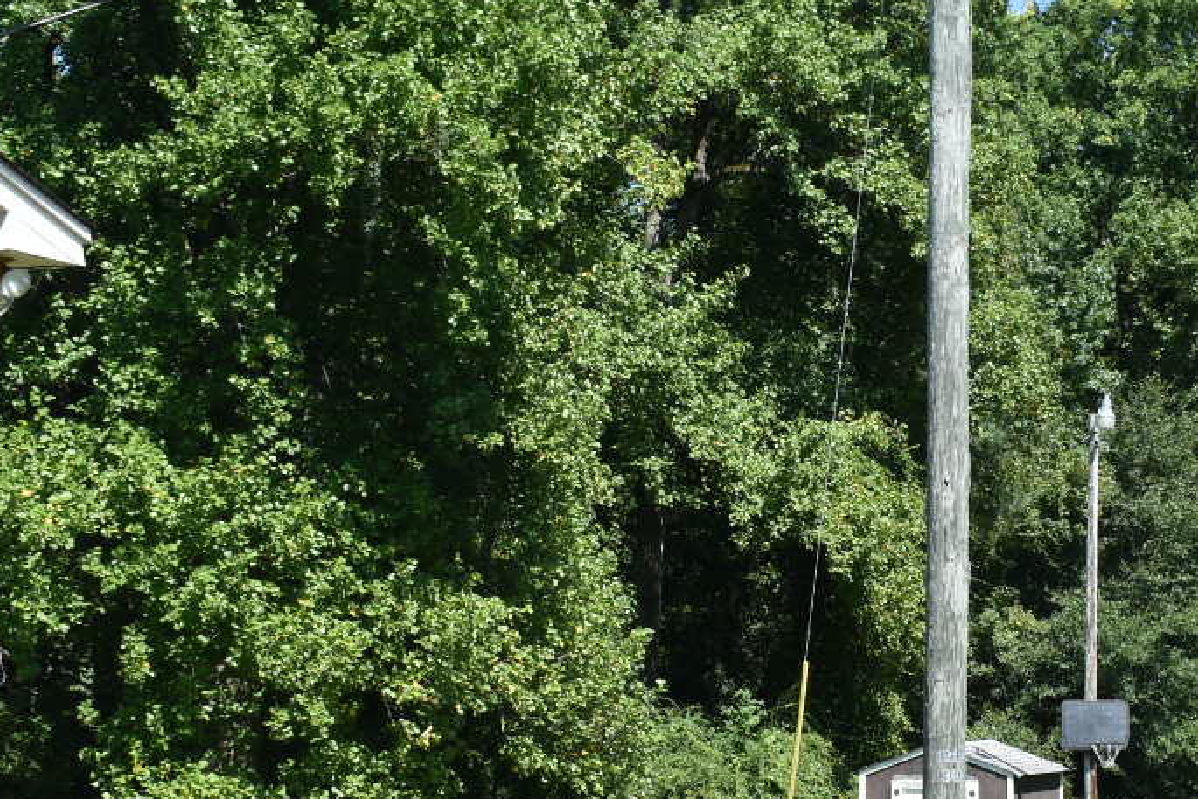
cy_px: 689
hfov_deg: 25.7
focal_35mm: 78
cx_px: 871
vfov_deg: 17.3
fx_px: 2596
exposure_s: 1/250
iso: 160
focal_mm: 22
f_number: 8
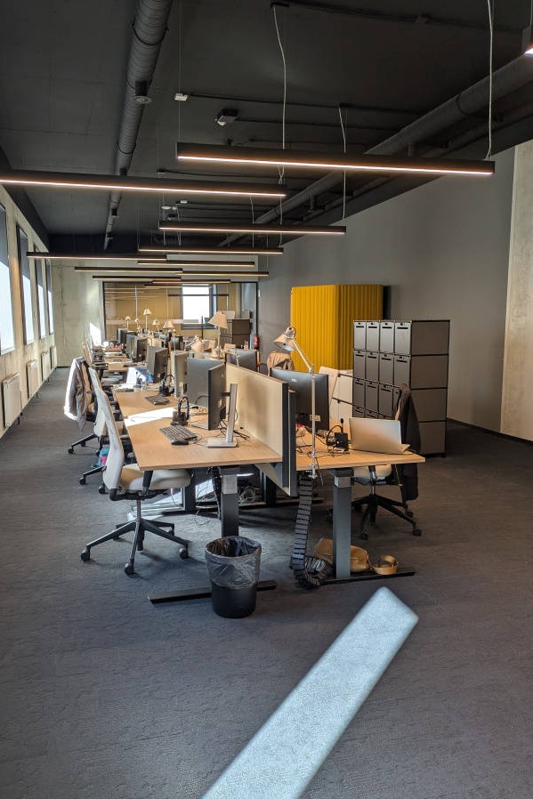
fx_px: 599
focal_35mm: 27
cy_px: 394
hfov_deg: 47.8
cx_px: 225
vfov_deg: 67.4
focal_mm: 5.43
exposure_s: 1/109
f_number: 1.89
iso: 50
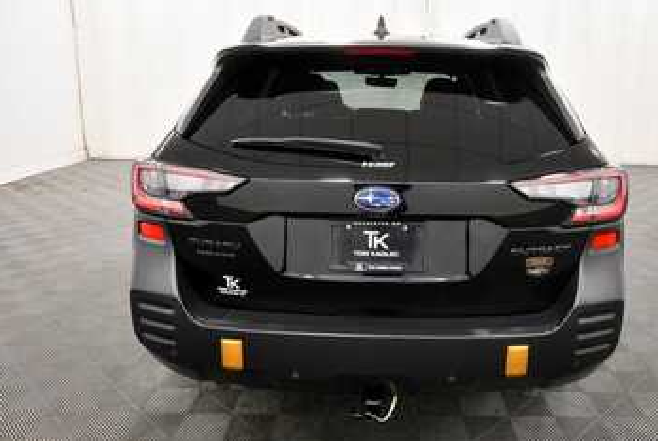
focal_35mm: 31
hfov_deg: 60.0
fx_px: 567
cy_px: 205
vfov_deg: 42.4
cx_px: 374
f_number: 5.6
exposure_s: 1/125
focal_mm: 18
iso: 1800
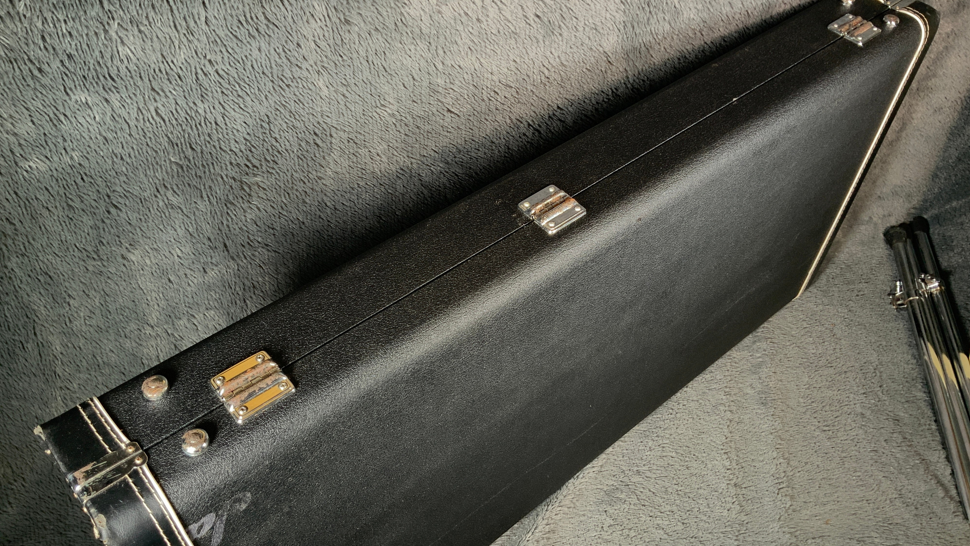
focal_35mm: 32
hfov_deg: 61.0
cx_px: 479
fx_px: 823
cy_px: 284
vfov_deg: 36.7
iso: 64
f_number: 1.8
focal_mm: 3
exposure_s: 1/78
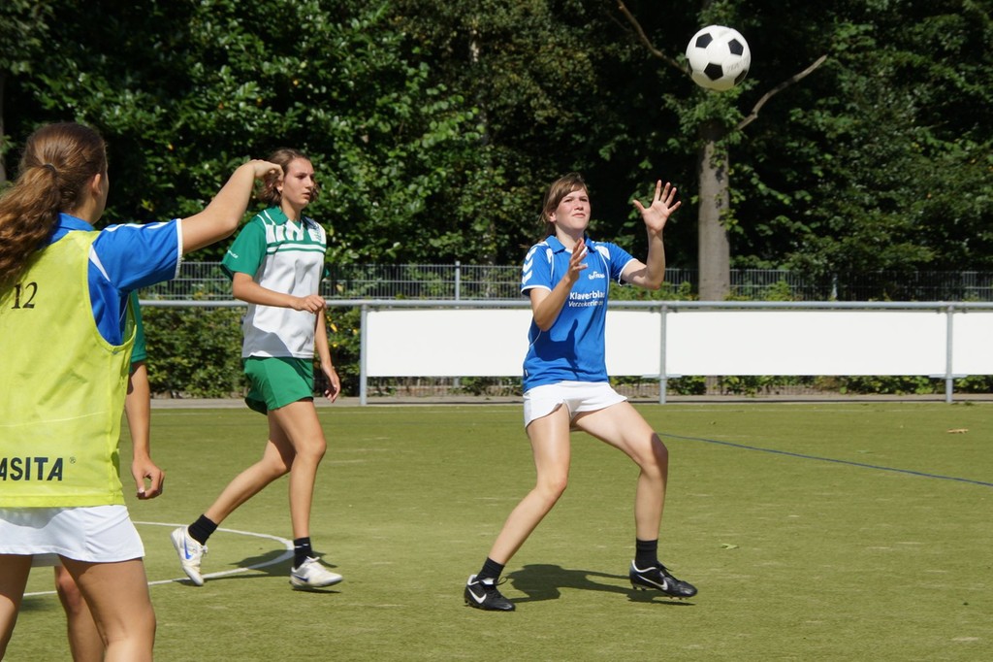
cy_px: 331
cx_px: 496
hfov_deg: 19.5
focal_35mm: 105
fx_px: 2895
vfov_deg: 13.0
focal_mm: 70
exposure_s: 1/400
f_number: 9
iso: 100
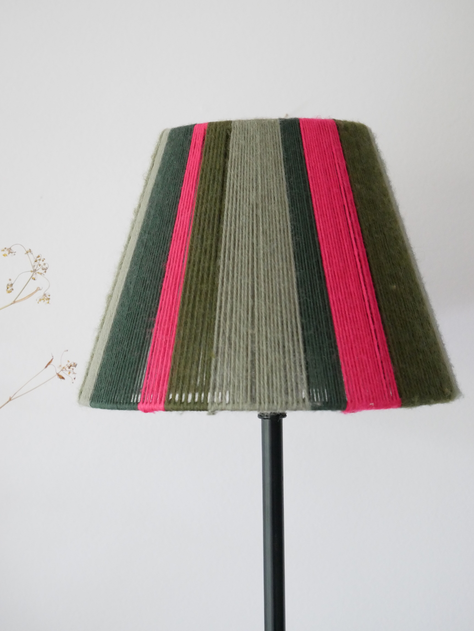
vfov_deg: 25.0
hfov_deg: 18.9
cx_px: 237
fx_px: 1423
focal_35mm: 78
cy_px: 316
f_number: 5.4
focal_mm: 39
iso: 3200
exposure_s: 1/60
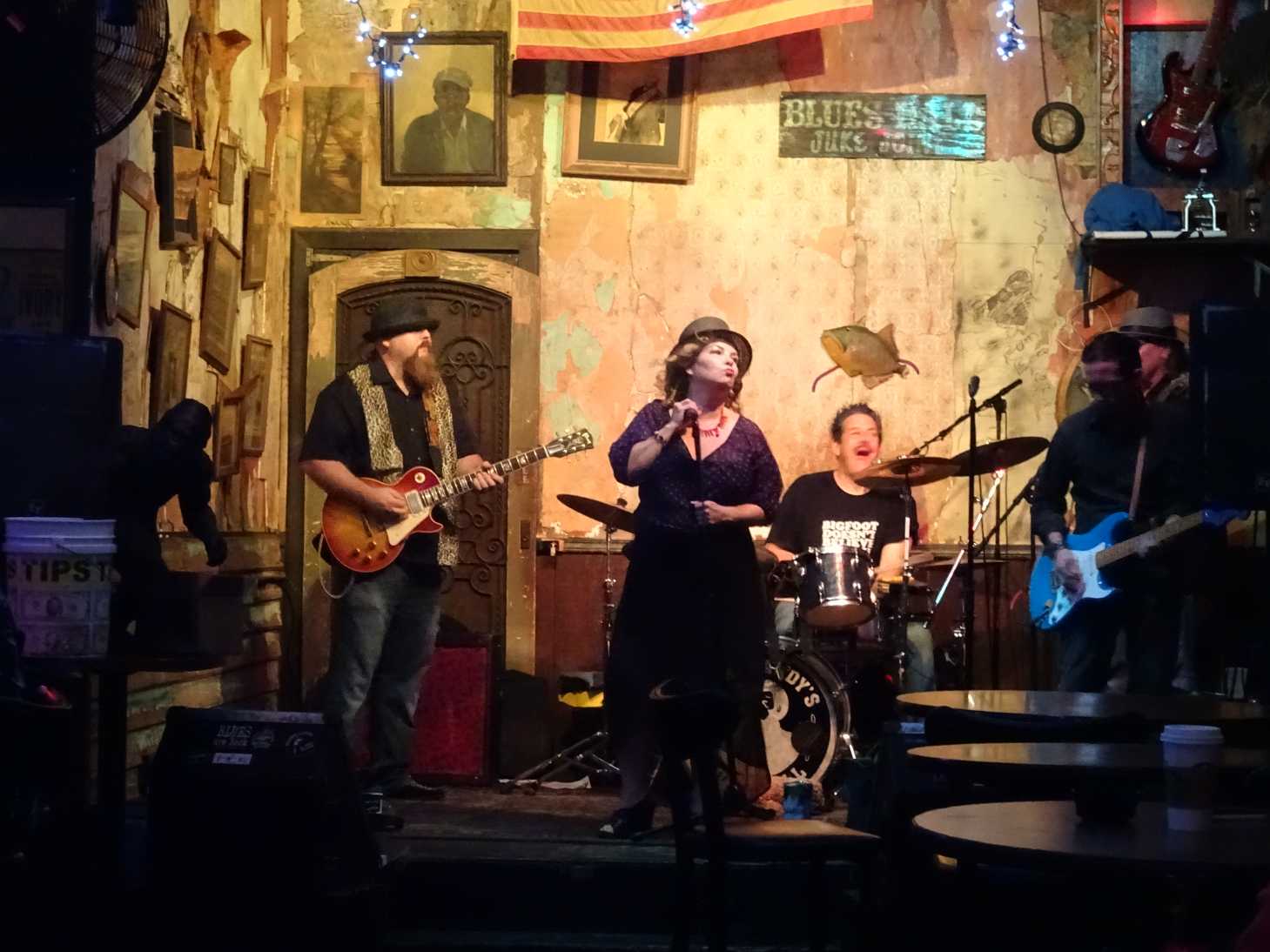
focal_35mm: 102
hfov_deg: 19.3
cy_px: 476
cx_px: 635
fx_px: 3742
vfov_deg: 14.5
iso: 3200
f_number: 5
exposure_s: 1/15
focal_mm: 17.49
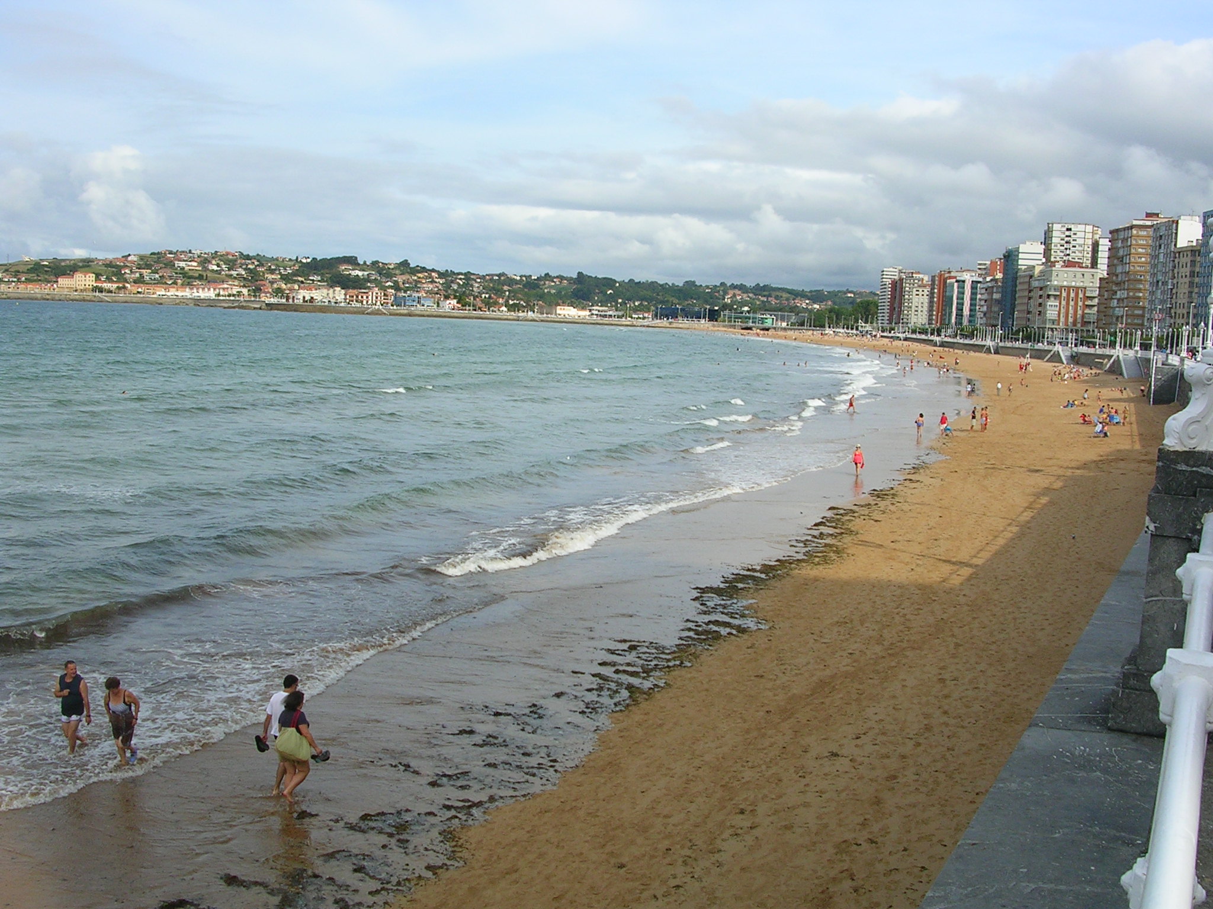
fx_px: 1332
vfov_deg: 37.7
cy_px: 454
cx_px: 606
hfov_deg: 49.0
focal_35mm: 38
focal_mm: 5.8
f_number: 5.6
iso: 50
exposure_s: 1/288
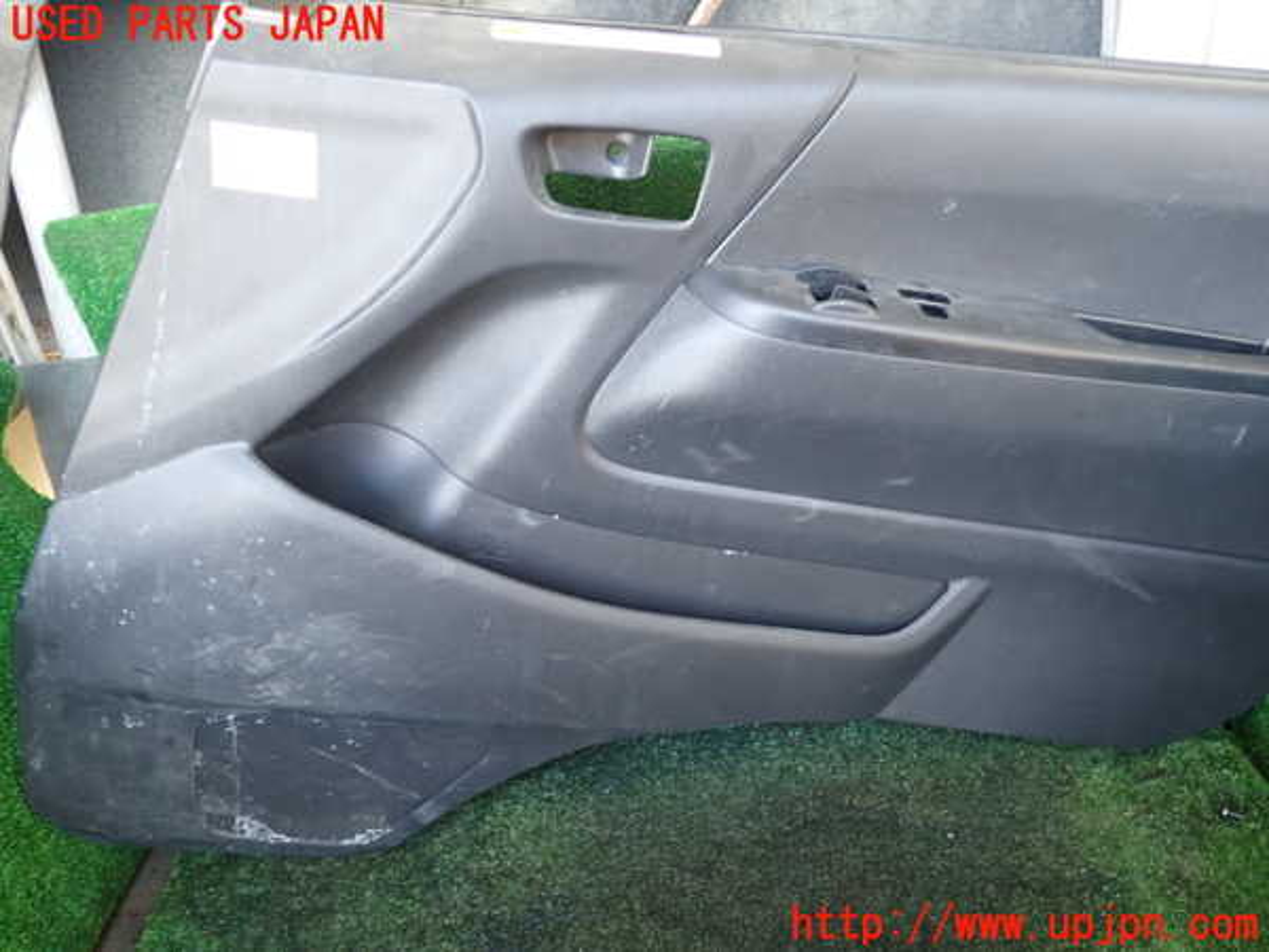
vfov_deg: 46.8
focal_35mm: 30
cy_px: 476
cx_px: 634
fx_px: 1100
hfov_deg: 60.0
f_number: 2.3
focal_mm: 5.4
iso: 250
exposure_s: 1/30
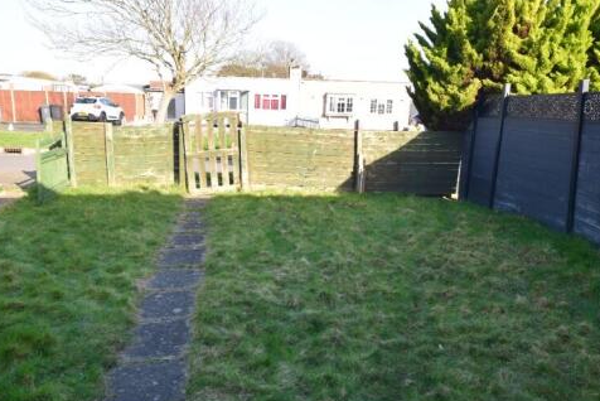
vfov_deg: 39.6
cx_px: 275
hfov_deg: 57.1
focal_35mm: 33
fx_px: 550
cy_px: 265
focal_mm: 16
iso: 400
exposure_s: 1/125
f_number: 9
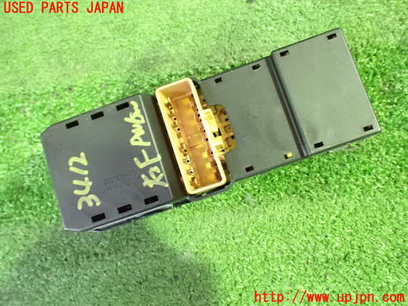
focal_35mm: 30
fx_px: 354
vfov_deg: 46.8
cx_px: 204
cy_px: 153
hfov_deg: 60.0
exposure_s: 1/30
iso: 1600
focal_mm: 5.4
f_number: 2.3
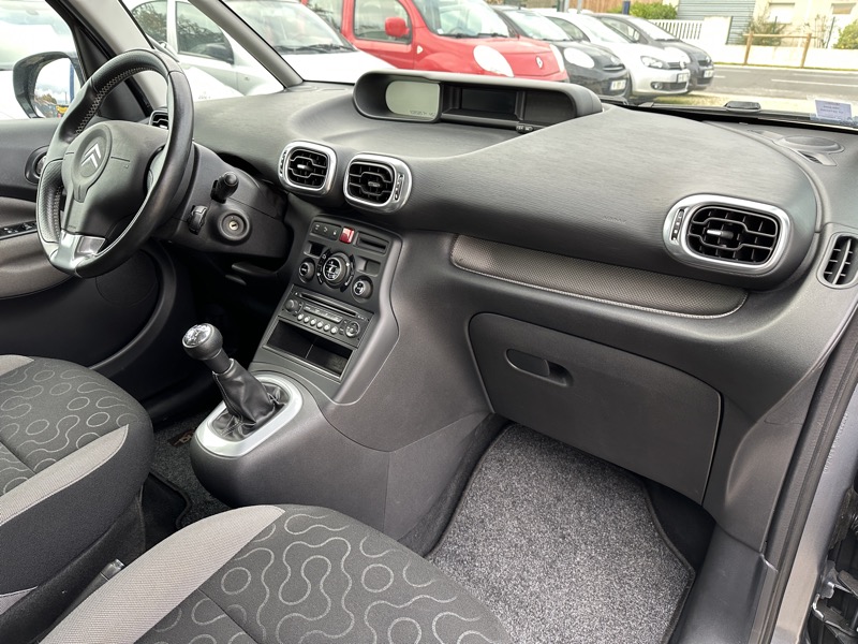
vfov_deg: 56.8
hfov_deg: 71.6
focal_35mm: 24
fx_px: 595
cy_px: 322
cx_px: 429
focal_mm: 6.86
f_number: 1.78
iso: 200
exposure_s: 1/121
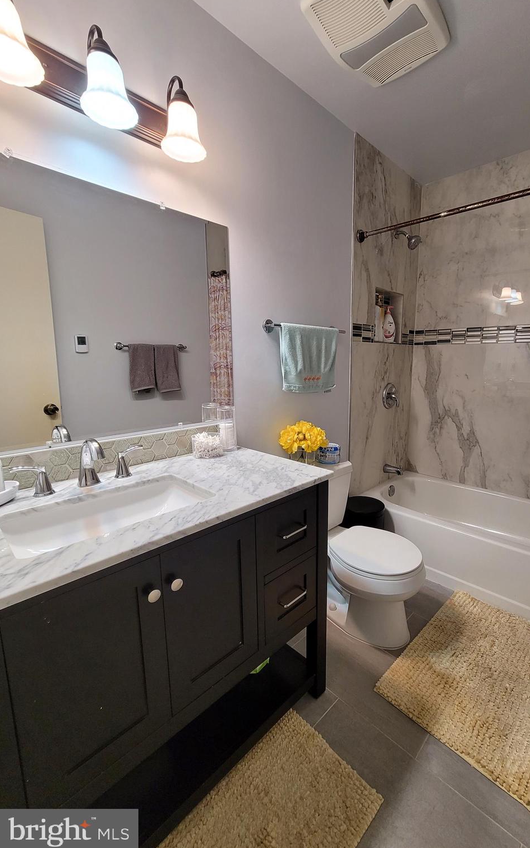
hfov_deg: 77.6
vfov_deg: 105.3
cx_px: 321
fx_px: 324
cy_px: 424
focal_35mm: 14
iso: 160
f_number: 2.2
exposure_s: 1/60
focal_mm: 2.2
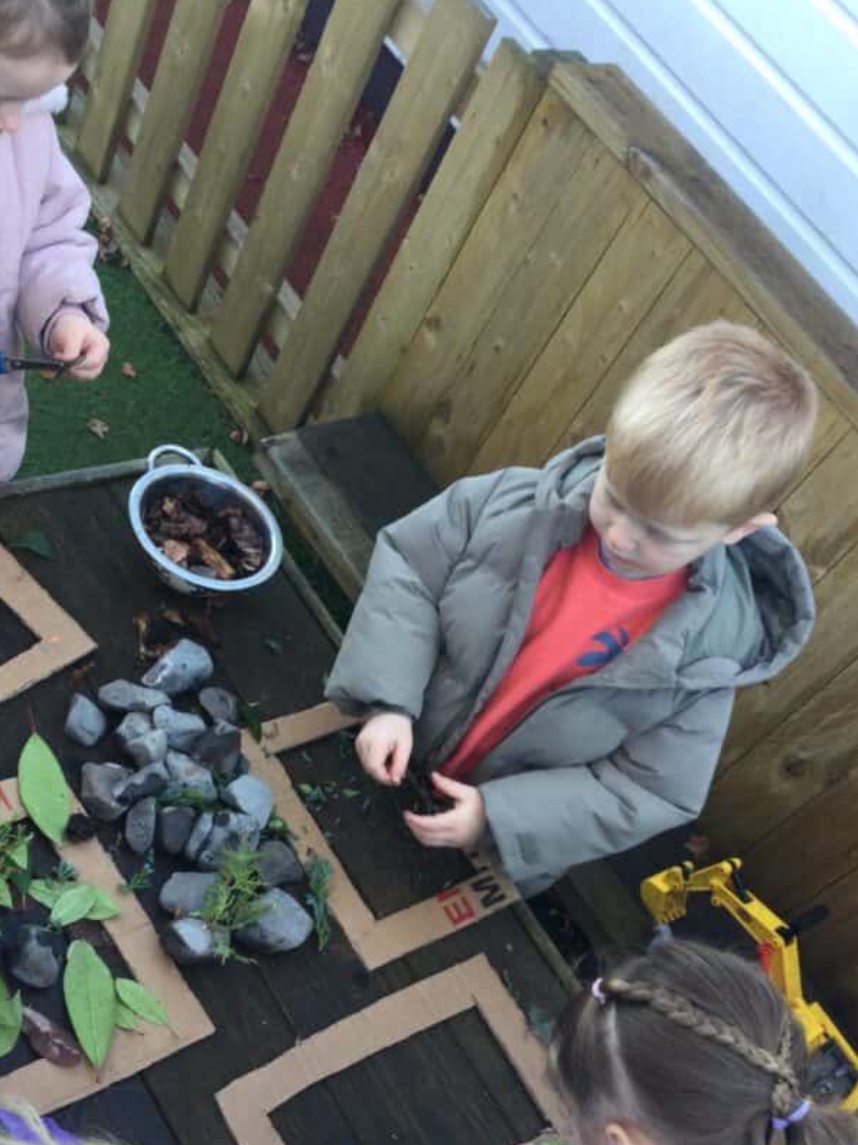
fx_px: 1323
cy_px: 724
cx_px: 363
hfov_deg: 35.9
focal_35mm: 40
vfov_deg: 46.4
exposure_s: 1/50
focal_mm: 3.3
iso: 32
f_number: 2.4
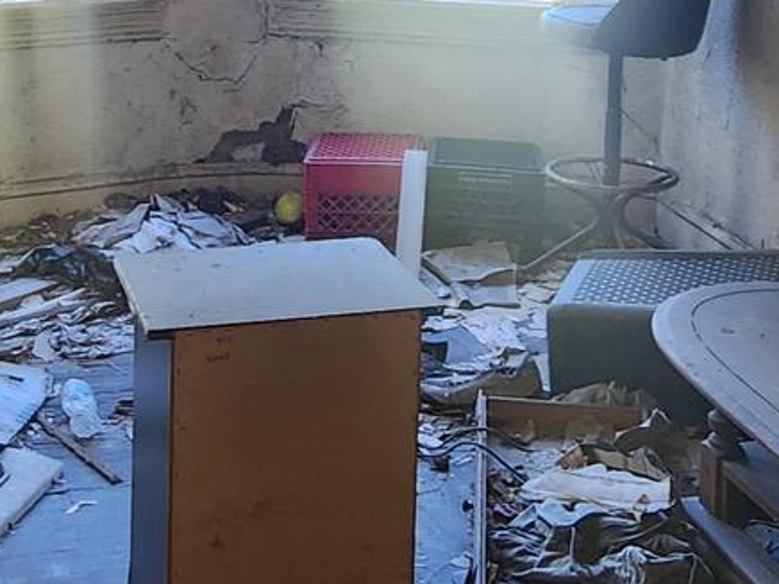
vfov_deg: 22.0
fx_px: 1373
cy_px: -138
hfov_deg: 31.4
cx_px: 259
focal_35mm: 61
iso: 100
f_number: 2.2
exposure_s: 1/60
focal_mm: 2.2
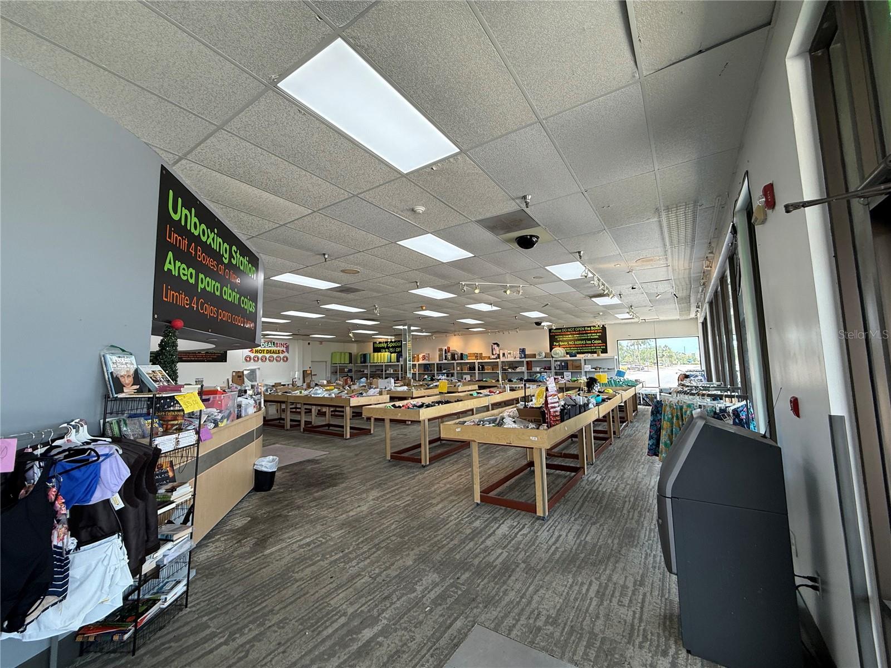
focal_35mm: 14
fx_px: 360
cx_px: 446
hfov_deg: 102.1
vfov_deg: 85.7
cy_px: 334
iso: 64
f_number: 2.2
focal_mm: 2.22
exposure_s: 1/152
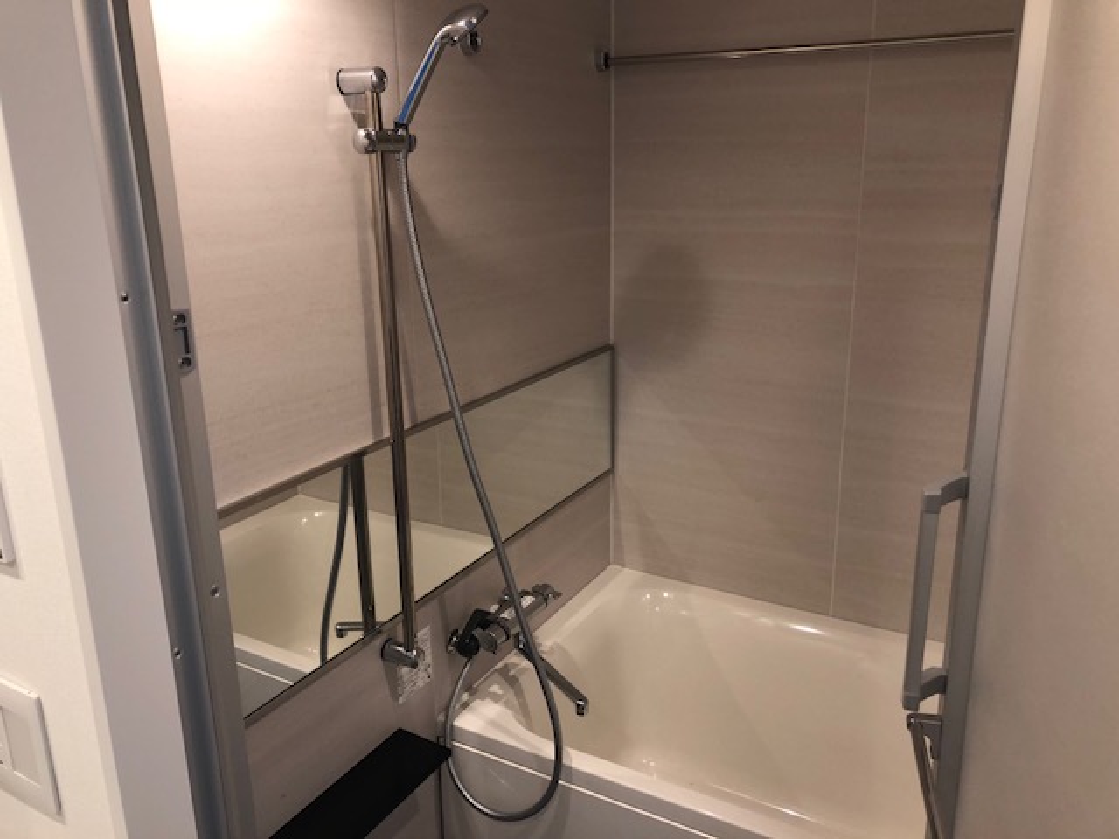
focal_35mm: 28
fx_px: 905
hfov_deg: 63.4
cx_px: 560
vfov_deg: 49.7
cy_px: 420
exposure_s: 1/20
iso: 32
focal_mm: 3.99
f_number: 1.8
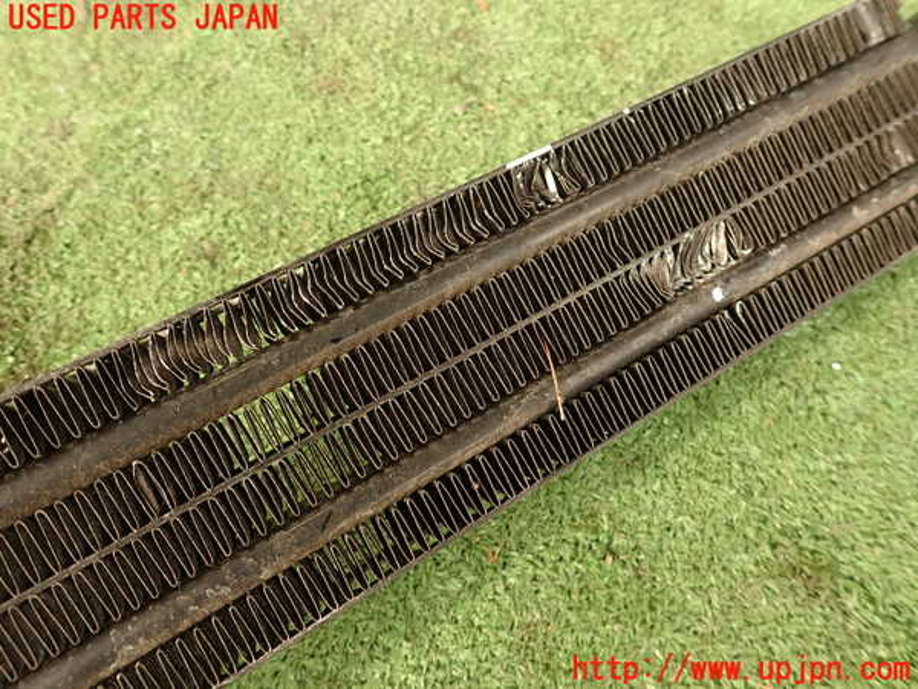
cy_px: 344
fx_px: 663
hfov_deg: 69.4
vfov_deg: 54.9
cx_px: 459
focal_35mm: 25
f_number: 2.8
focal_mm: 4.5
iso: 100
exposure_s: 1/60
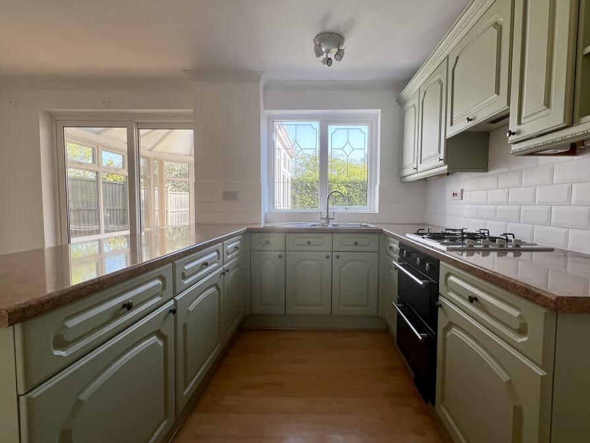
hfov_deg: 98.0
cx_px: 317
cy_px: 220
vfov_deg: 81.8
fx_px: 256
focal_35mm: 15
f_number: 1.8
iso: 32
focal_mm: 1.57
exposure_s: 1/104
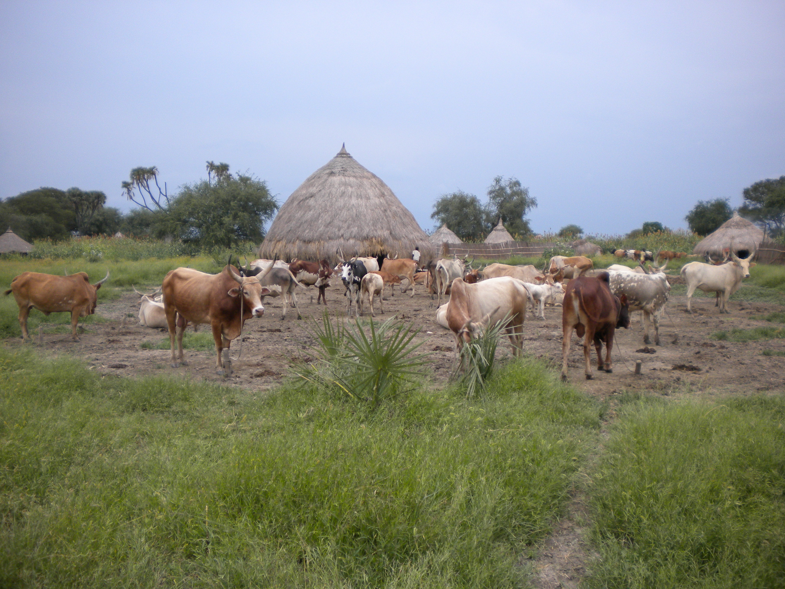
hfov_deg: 52.6
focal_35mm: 35
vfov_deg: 40.7
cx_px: 392
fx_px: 794
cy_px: 294
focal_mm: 6.3
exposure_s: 1/59.8
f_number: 3.1
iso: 103
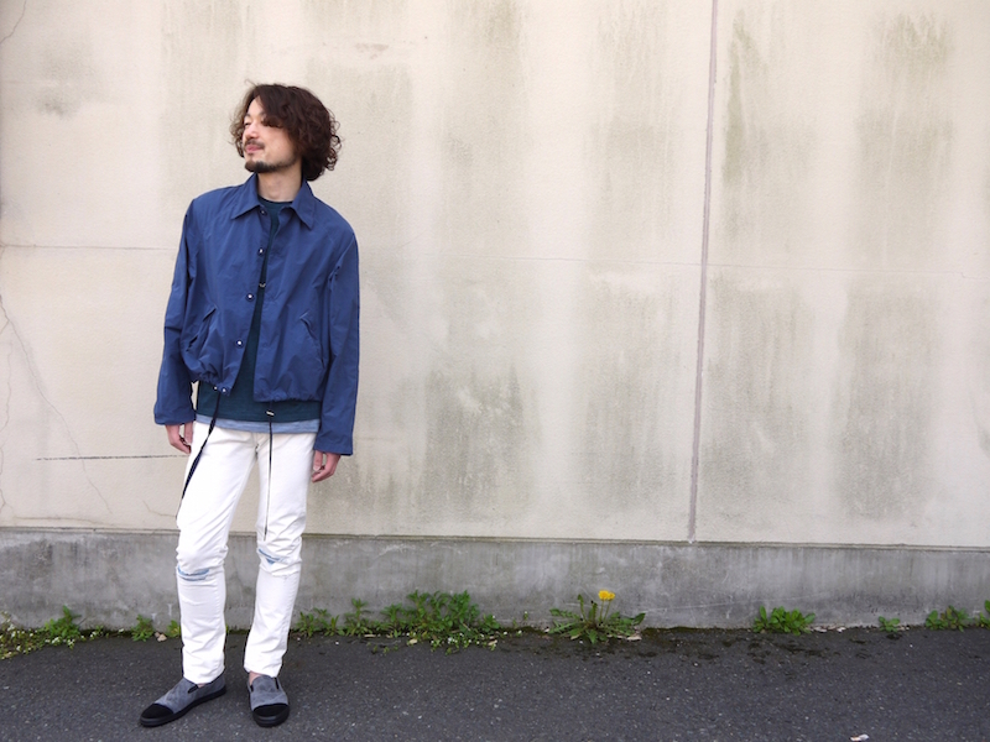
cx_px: 495
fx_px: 915
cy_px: 371
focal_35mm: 32
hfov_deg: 56.8
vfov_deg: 44.2
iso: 160
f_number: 5
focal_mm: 16
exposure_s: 1/160
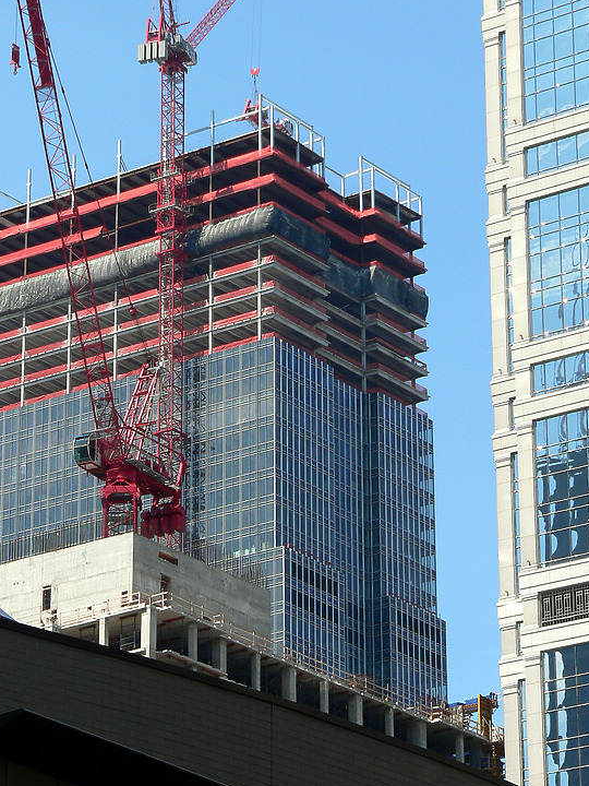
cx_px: 246
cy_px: 312
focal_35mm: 155
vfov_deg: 12.7
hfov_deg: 9.6
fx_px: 3516
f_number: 4.6
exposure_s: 1/500
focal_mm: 20.6
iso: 80
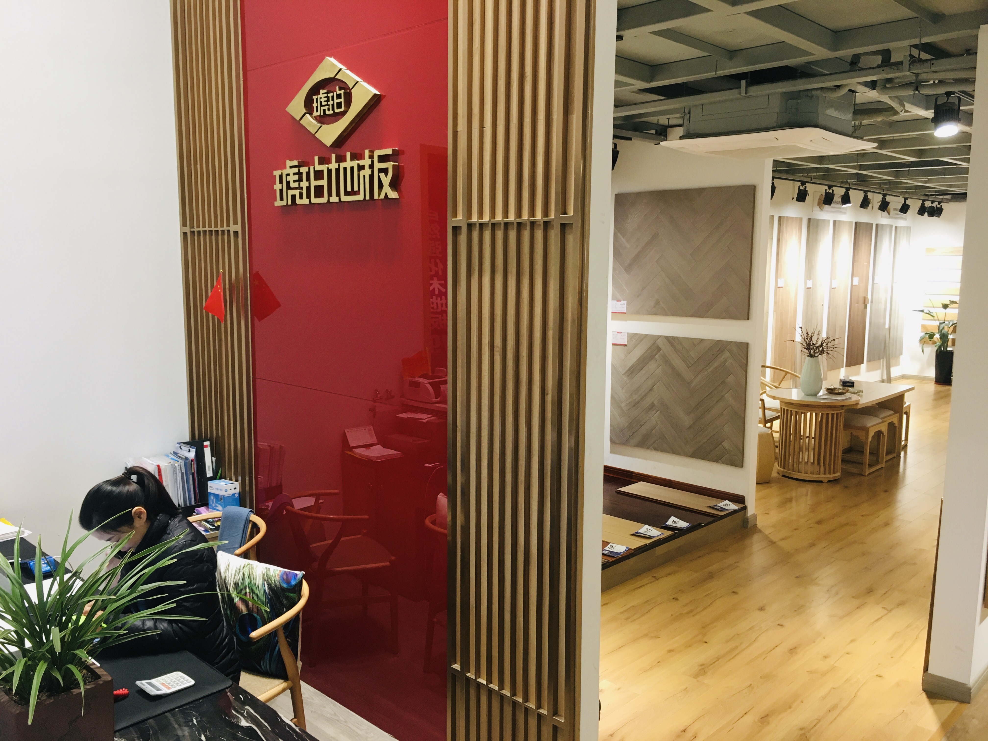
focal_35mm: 29
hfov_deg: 61.7
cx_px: 494
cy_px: 370
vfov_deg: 48.2
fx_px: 828
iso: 100
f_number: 2.2
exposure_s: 1/33
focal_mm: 4.15
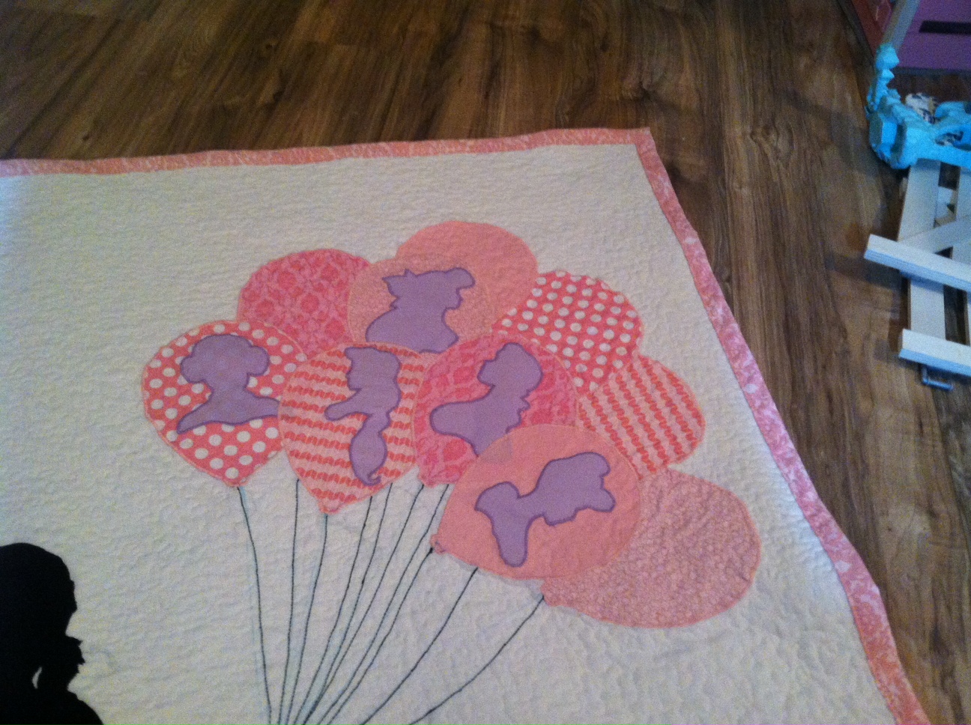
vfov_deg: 40.6
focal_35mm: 35
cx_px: 486
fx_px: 980
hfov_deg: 52.7
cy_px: 362
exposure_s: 1/15
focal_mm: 3.85
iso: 400
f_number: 2.8
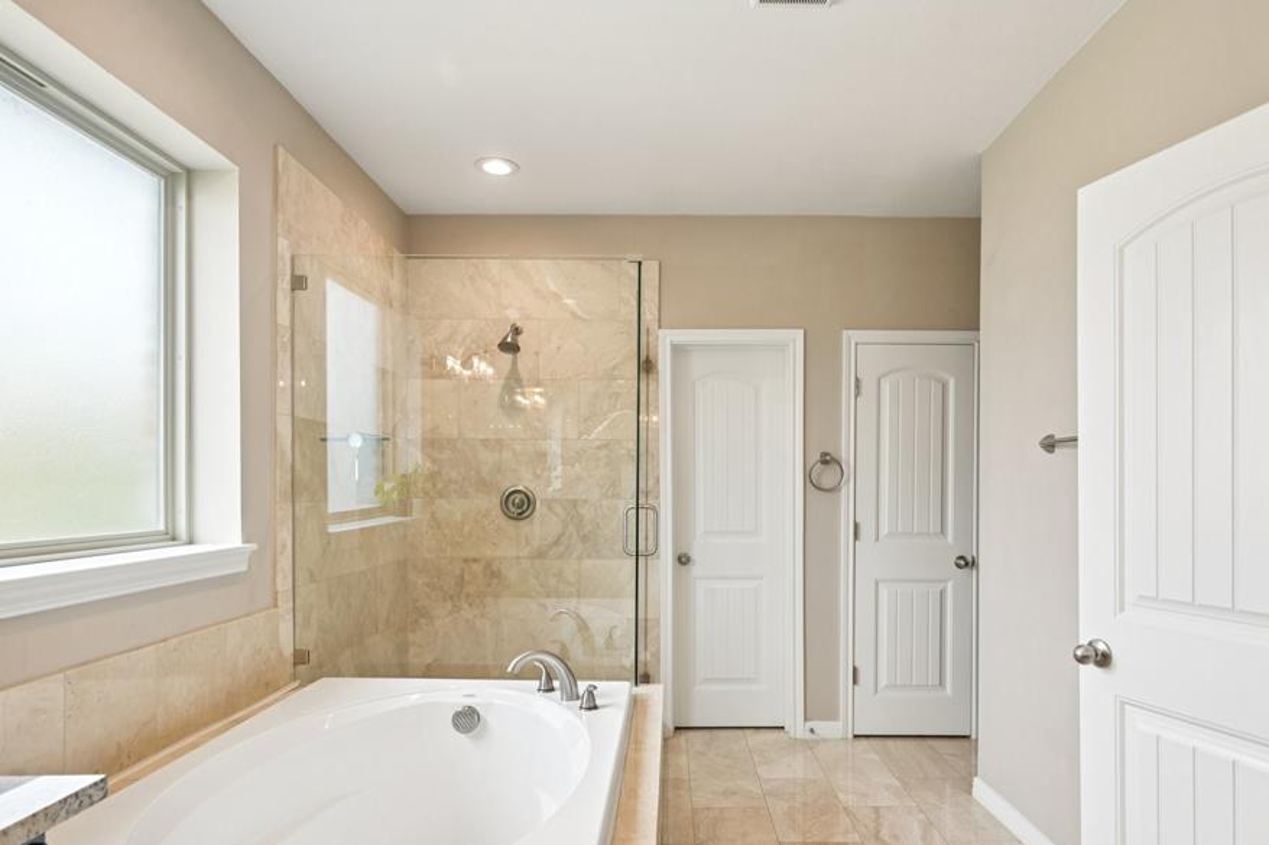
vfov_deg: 57.9
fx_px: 761
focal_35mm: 22
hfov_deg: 79.6
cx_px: 671
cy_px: 482
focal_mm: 18.5
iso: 400
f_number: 8
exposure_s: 1/80
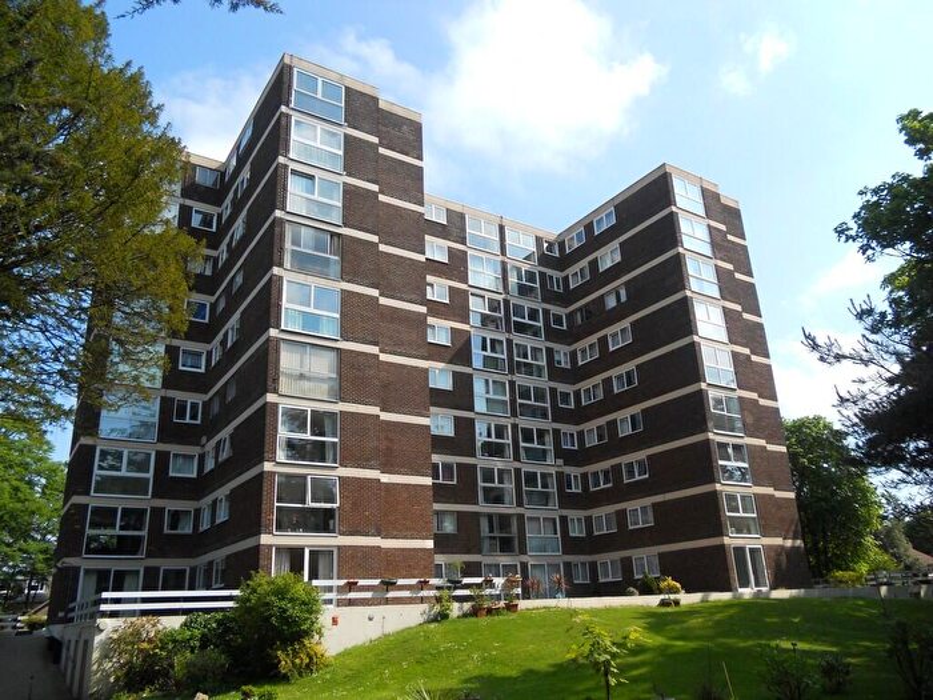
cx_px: 466
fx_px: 728
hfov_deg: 65.3
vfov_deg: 51.4
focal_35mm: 27
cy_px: 350
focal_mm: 4.9
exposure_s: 1/800
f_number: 3.2
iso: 80
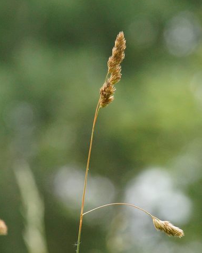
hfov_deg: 4.2
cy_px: 97
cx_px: 104
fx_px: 2787
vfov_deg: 5.2
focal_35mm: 373
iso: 3200
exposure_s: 1/400
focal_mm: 210
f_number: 11
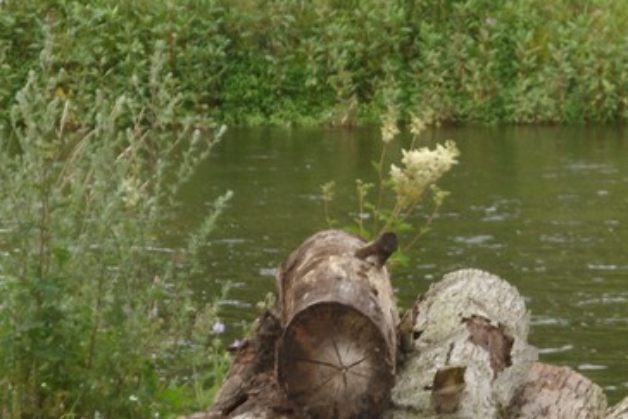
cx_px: 426
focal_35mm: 244
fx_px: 4258
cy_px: 374
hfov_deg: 8.4
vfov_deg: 5.6
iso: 100
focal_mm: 18.9
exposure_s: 1/148
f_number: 3.7
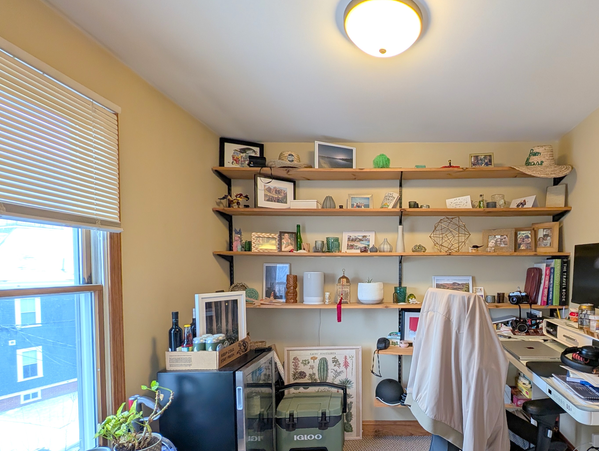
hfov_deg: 85.0
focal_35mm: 18
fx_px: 312
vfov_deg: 70.5
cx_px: 392
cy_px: 283
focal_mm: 2.23
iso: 59
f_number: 1.95
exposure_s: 1/60
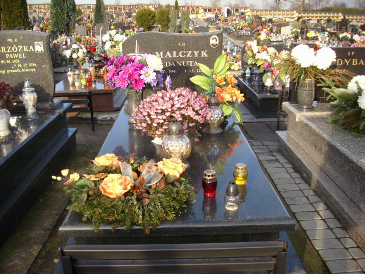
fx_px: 390
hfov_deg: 50.1
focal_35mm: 37
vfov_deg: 38.7
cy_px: 137
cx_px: 182
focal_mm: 6.2
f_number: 2.8
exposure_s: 1/272
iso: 50
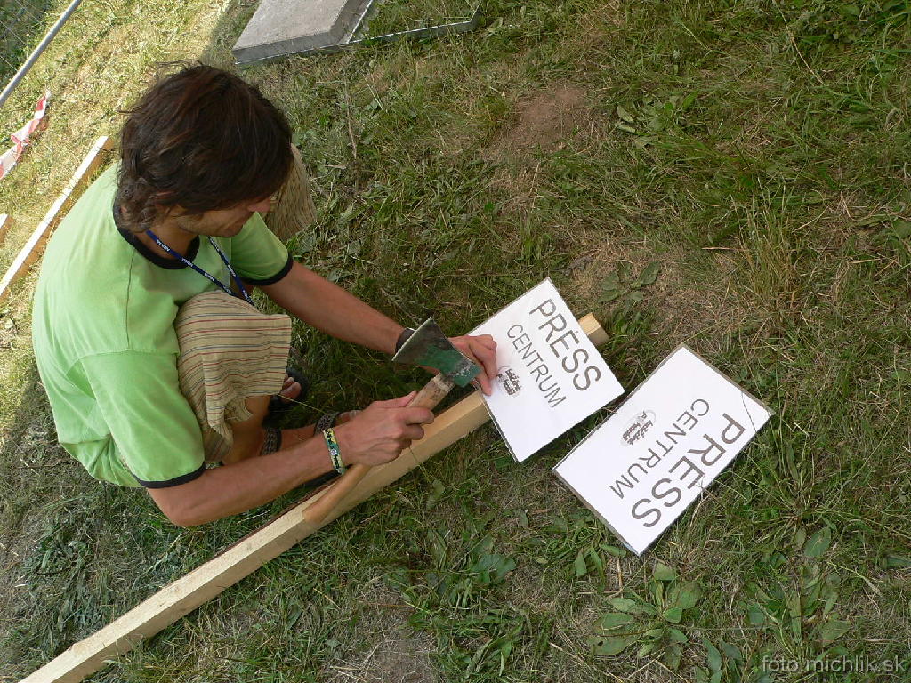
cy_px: 342
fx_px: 947
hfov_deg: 51.4
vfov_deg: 39.7
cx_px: 456
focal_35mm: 36
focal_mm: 6
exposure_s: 1/320
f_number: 4
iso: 80
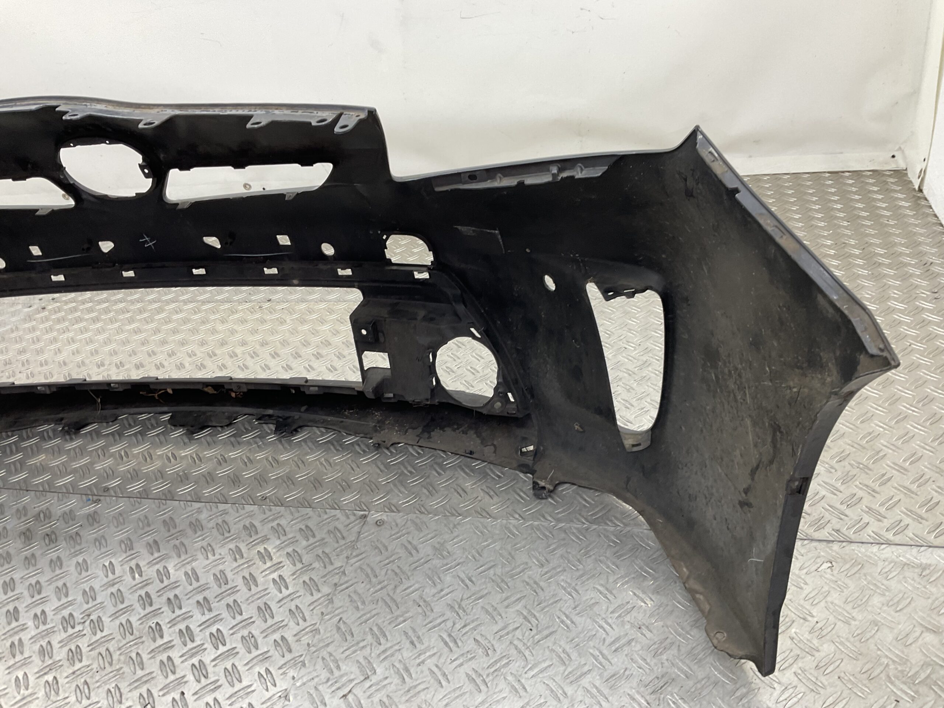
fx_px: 791
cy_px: 354
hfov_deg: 61.7
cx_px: 472
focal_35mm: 29
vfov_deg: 48.2
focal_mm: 3
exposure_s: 1/100
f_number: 1.8
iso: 40
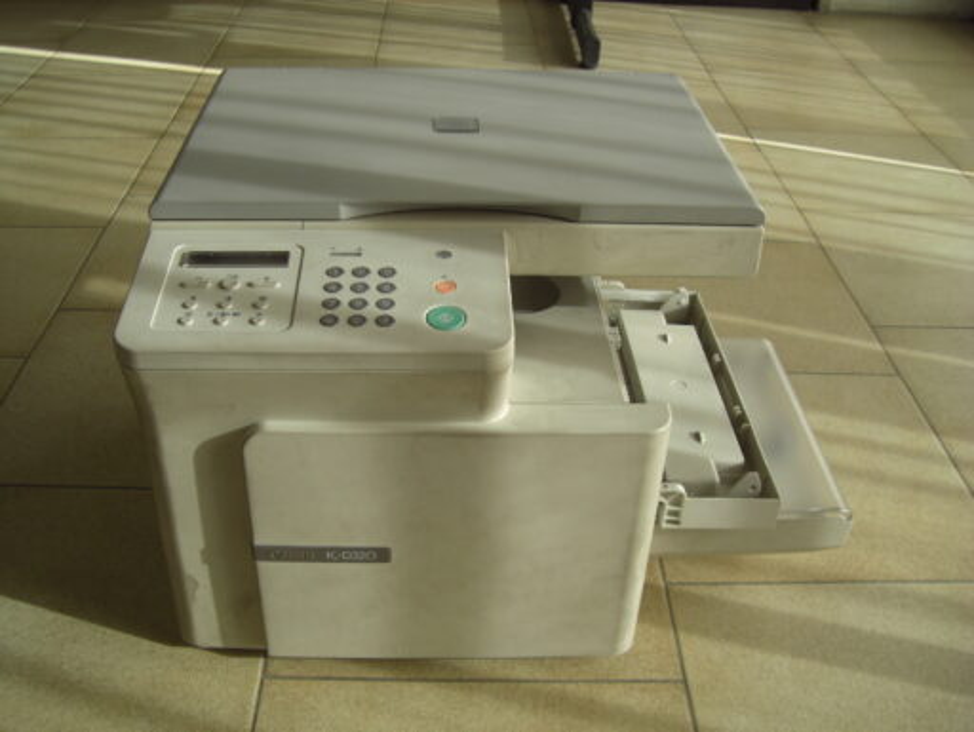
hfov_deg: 48.9
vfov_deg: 37.8
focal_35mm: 38
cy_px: 366
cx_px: 487
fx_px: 1070
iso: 64
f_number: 2.7
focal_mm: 6.2
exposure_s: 1/400
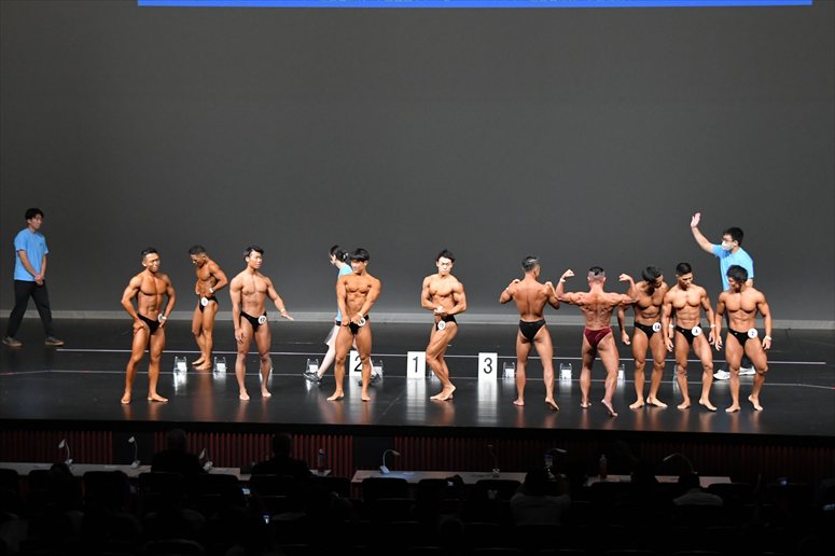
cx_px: 418
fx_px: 2249
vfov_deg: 14.1
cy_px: 278
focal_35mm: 97
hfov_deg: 21.0
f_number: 5.6
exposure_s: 1/400
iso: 4000
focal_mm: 65
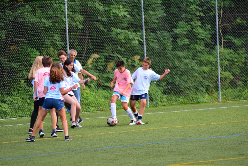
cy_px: 83
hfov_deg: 8.1
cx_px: 124
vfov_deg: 5.4
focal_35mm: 255
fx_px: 1757
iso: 3200
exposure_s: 1/320
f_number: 4.5
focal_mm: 170
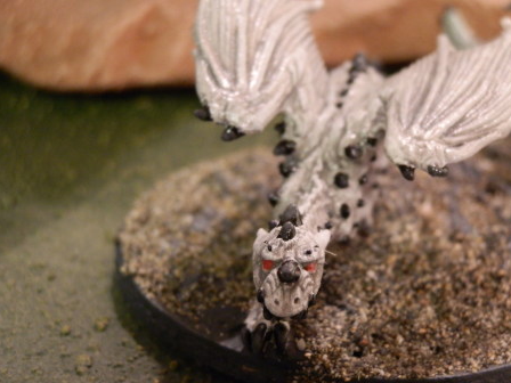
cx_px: 303
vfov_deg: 20.2
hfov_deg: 26.6
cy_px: 193
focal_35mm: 73
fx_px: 1078
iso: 320
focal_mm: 10.99
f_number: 3.7
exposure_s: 1/8
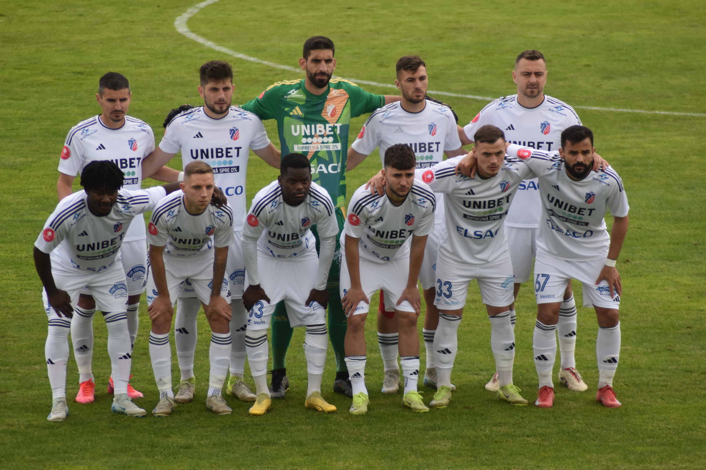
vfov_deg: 5.1
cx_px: 353
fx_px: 5295
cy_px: 235
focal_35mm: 270
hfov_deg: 7.6
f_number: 5
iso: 400
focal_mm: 180
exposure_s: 1/1000
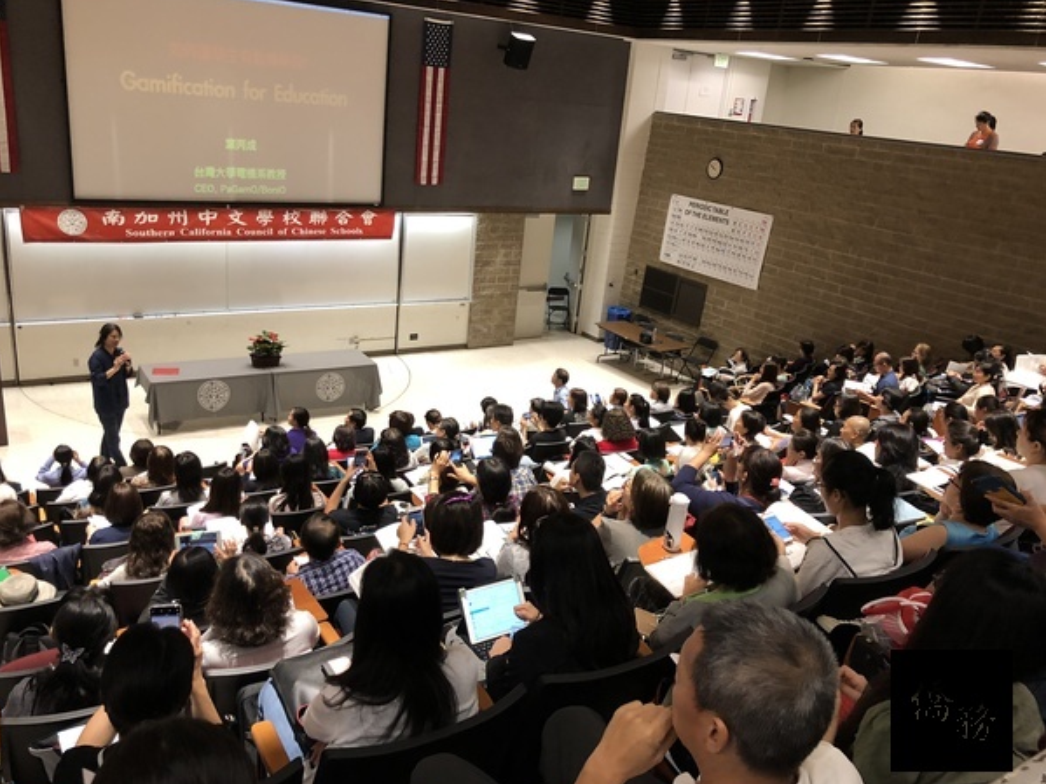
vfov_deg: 48.2
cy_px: 401
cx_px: 506
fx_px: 876
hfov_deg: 61.7
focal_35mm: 29
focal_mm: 4
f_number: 1.8
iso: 50
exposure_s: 1/15
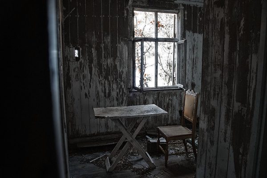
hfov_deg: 67.4
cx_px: 134
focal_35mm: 27
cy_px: 89
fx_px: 200
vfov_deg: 47.9
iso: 2000
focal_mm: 18
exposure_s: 1/60
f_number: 3.5
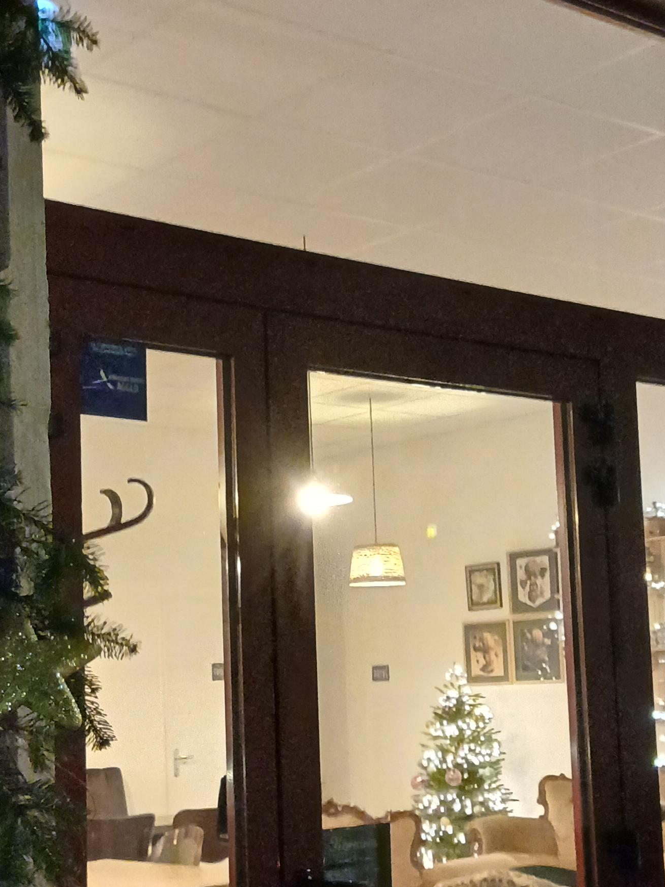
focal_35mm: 61
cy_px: 535
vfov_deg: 31.6
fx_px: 1563
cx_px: 347
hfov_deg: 24.0
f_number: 1.8
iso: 800
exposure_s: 1/16.7
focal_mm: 3.98
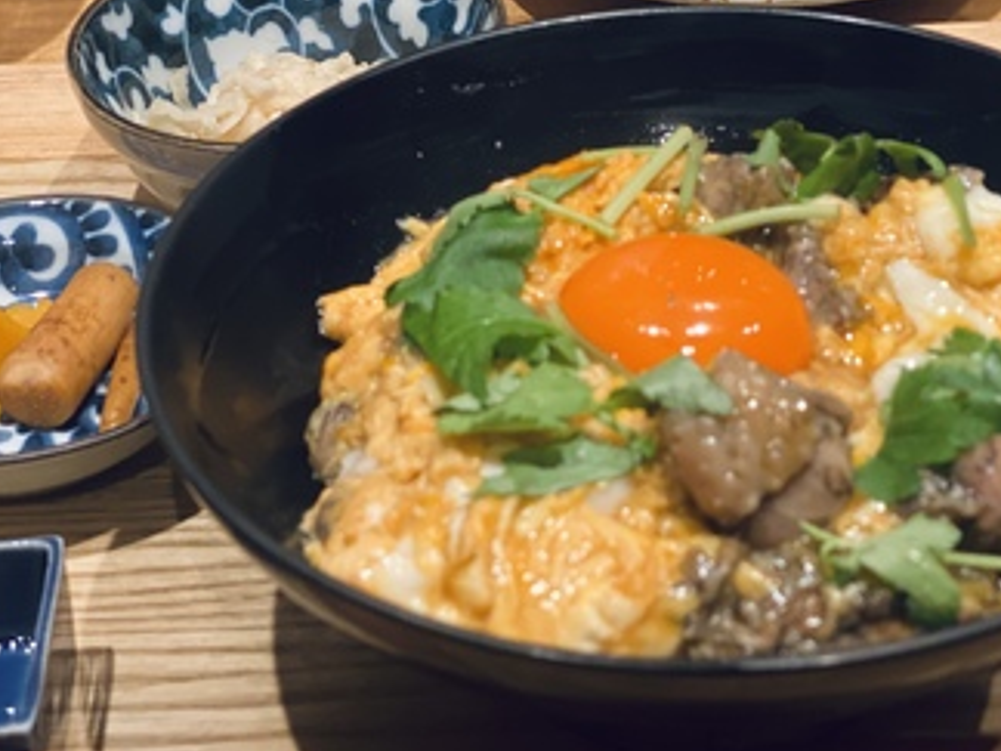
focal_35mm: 82
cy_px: 209
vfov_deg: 17.9
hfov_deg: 23.8
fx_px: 2371
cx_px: 640
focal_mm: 6
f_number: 2
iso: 200
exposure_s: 1/100
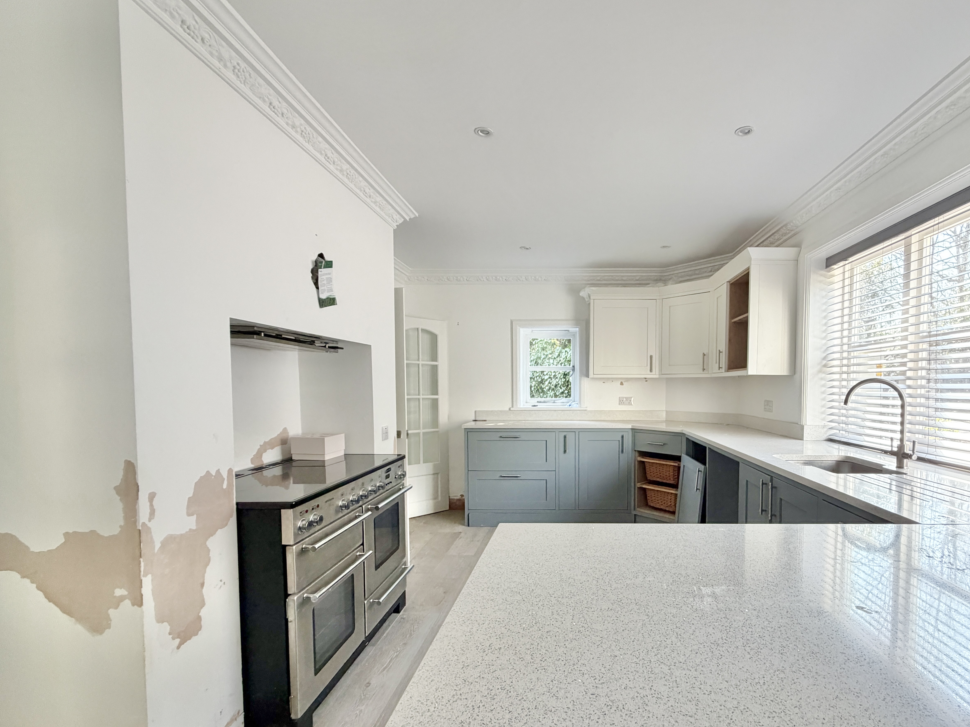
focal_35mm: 17
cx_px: 578
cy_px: 407
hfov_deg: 90.0
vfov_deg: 74.4
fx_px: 476
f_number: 2.2
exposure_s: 1/60
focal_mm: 2.22
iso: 400
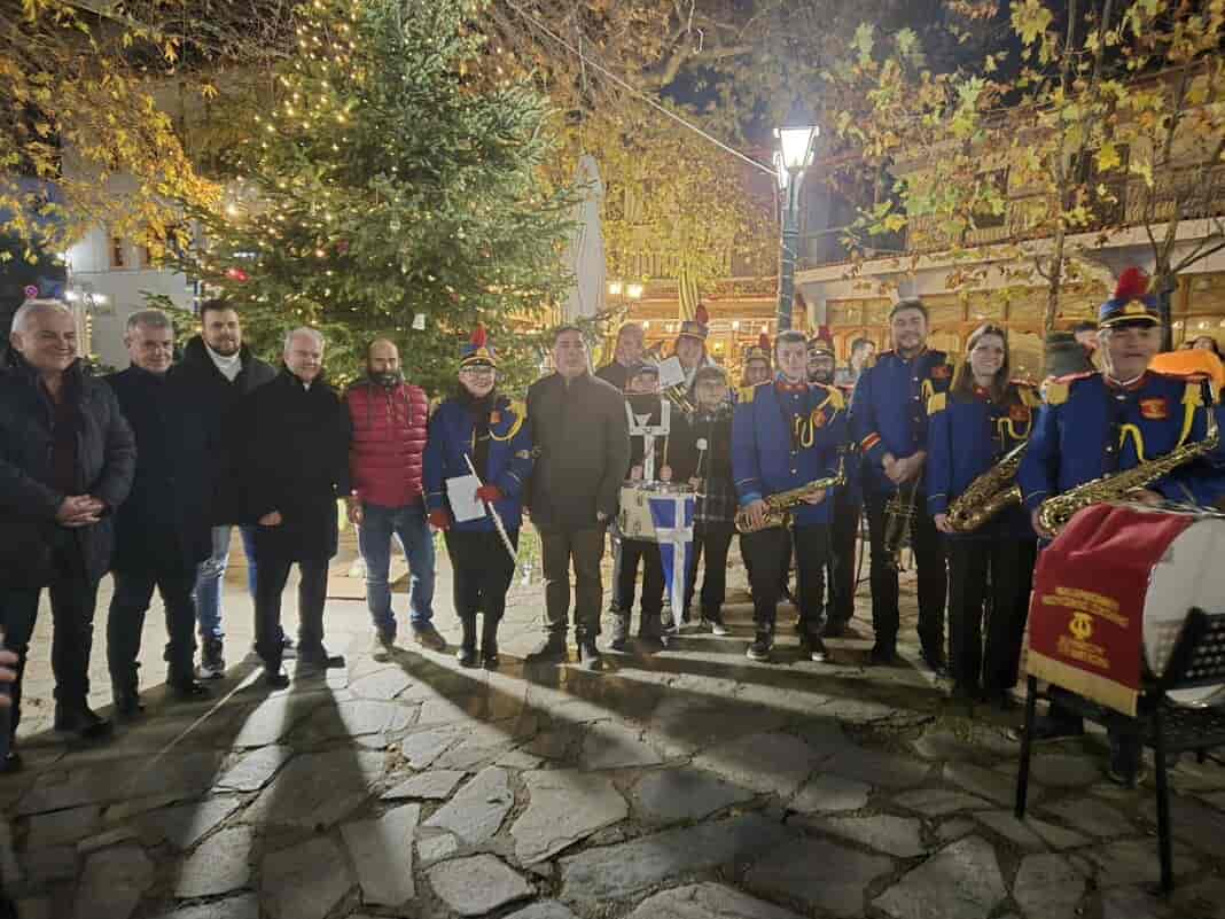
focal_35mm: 23
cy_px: 460
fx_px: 814
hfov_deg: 73.9
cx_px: 612
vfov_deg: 58.9
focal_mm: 5.4
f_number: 1.8
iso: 2500
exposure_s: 1/25
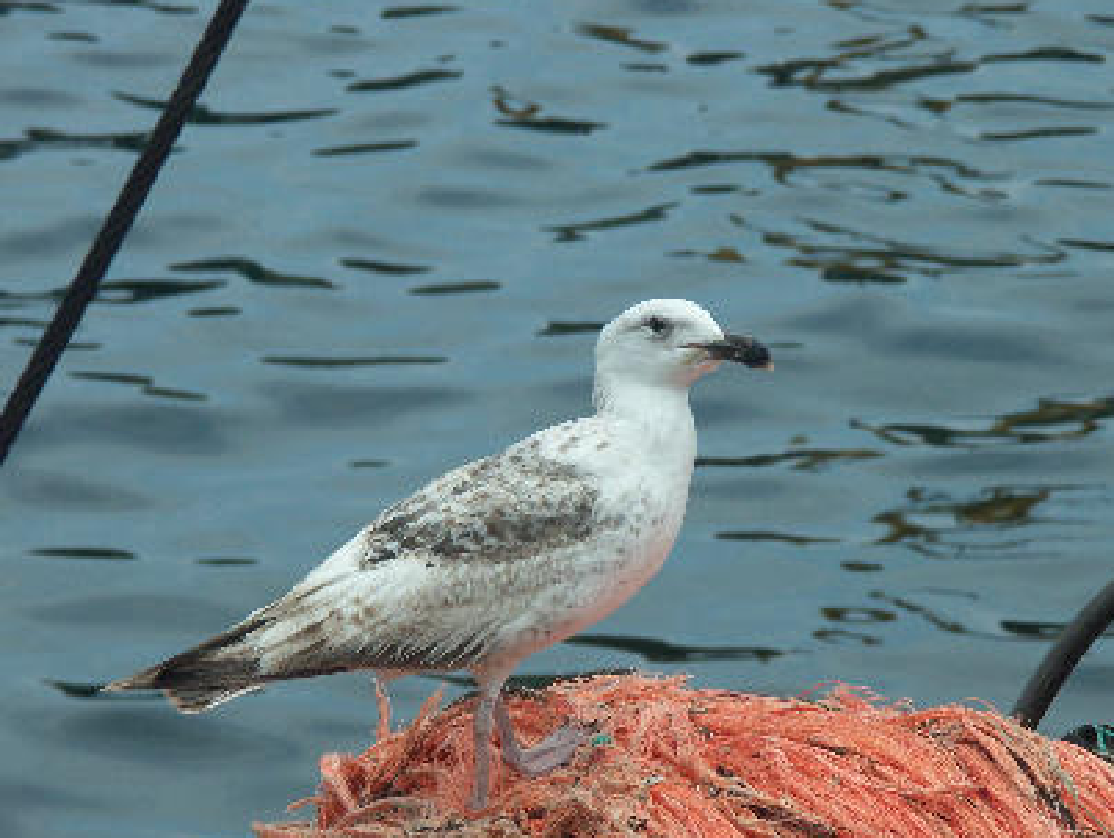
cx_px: 516
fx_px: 8471
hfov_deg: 7.5
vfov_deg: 5.7
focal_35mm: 263
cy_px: 520
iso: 100
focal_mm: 50.27
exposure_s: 1/250
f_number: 3.5
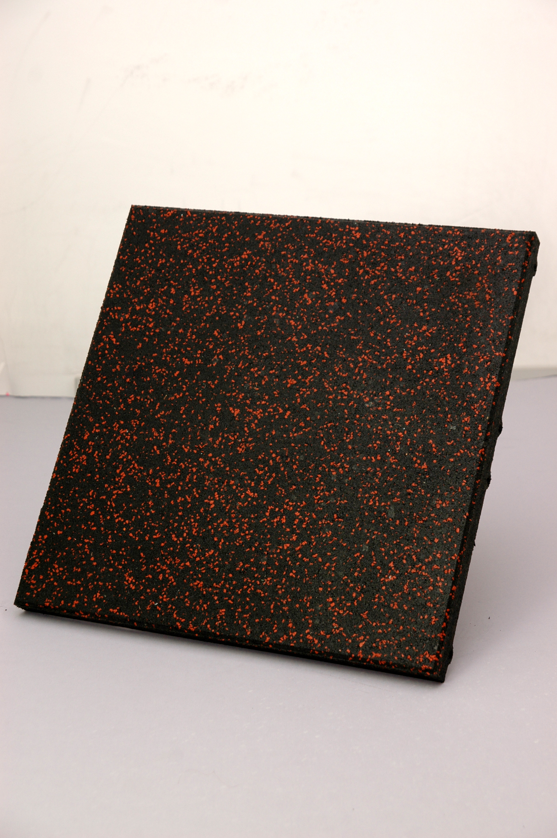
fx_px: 1744
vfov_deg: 27.0
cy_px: 419
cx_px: 278
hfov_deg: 18.1
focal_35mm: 75
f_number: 4.5
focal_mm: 50
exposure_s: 1/50
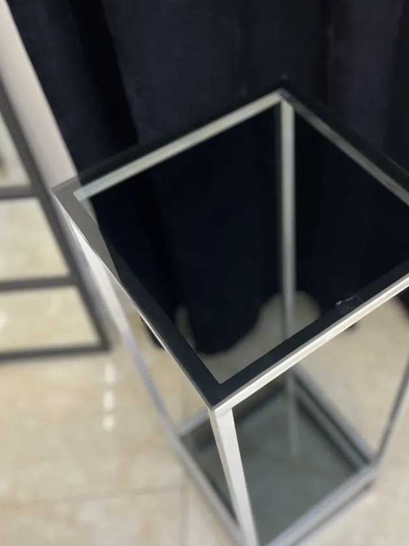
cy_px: 274
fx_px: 583
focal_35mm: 37
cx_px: 276
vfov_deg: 50.1
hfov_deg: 38.2
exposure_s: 1/50
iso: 125
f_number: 1.6
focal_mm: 5.1
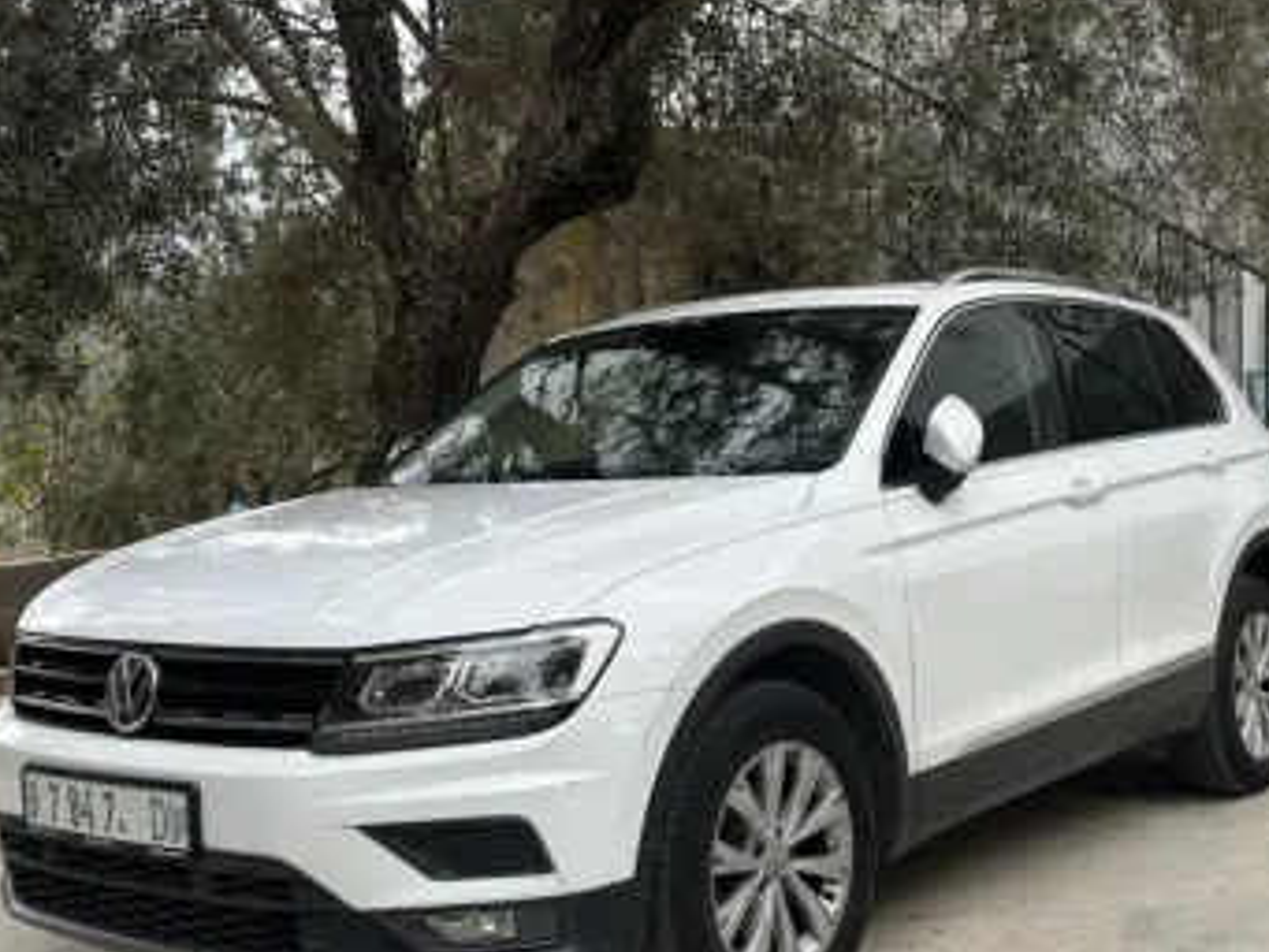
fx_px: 1650
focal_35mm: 45
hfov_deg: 42.0
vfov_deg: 32.1
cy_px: 573
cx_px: 700
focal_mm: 6.86
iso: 80
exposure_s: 1/740
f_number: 1.78
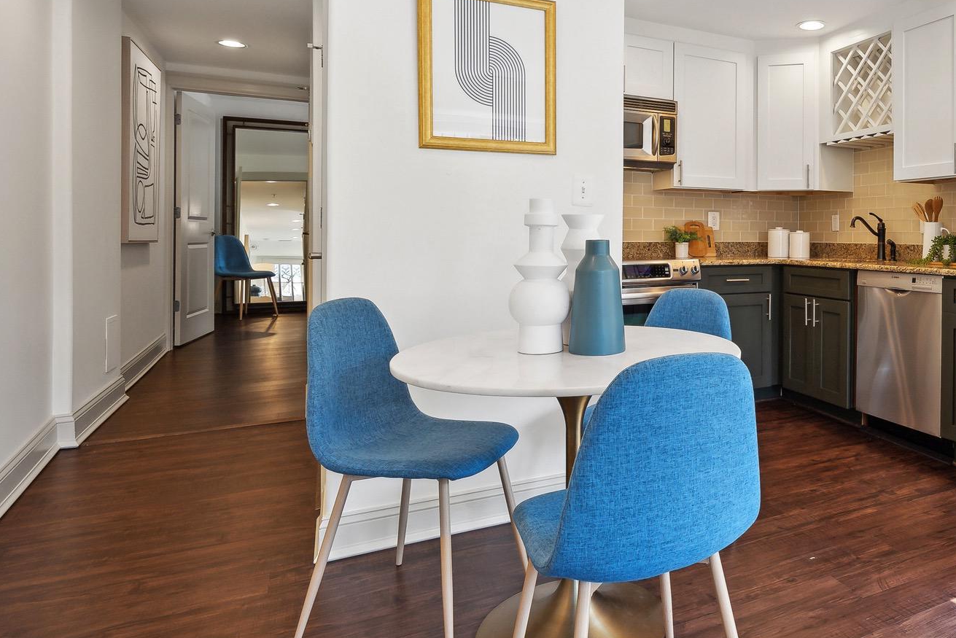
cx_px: 732
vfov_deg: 50.7
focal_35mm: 25
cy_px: 232
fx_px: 664
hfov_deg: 66.4
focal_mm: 16
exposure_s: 1/50
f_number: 7.1
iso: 640
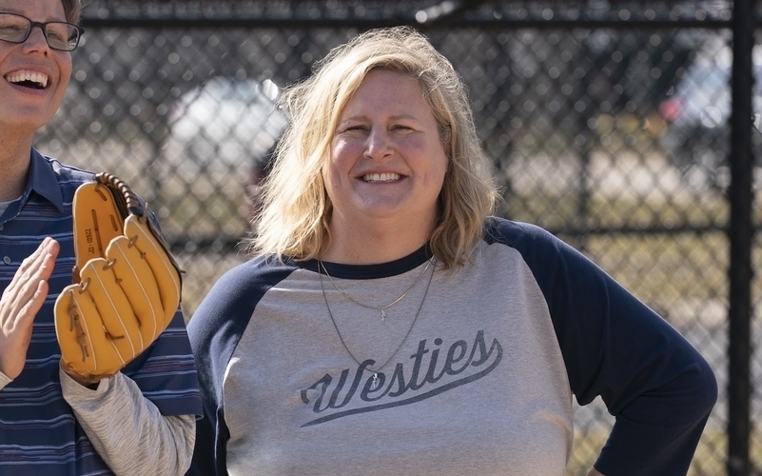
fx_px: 6851
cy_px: 447
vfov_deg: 4.0
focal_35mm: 330
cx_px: 190
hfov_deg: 6.4
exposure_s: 1/1600
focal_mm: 135
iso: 200
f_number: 4
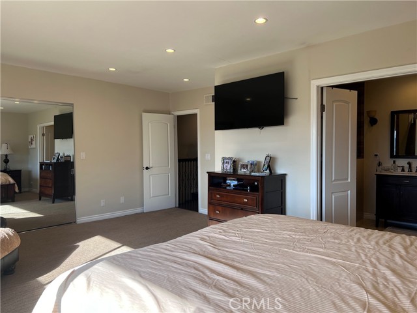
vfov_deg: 53.1
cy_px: 156
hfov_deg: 67.3
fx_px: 313
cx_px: 208
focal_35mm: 26
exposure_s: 1/236
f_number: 1.5
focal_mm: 5.7
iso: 40
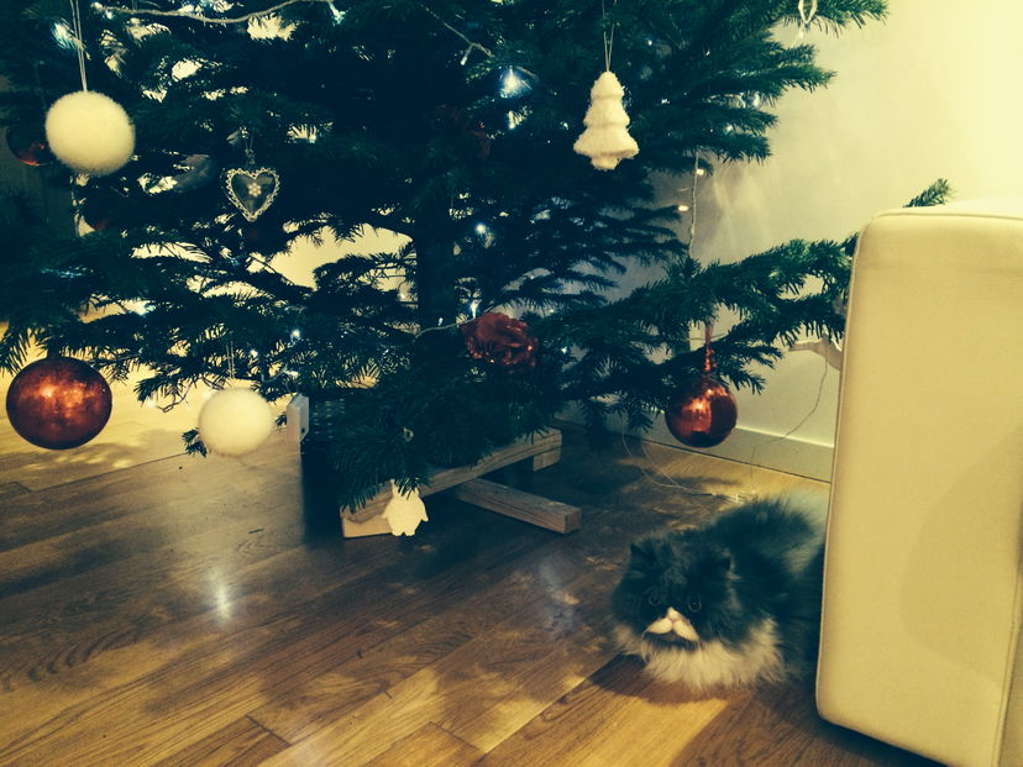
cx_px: 512
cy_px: 384
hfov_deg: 60.0
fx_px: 887
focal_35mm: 30
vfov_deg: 46.8
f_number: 2.2
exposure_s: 1/15
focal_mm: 4.12
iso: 500
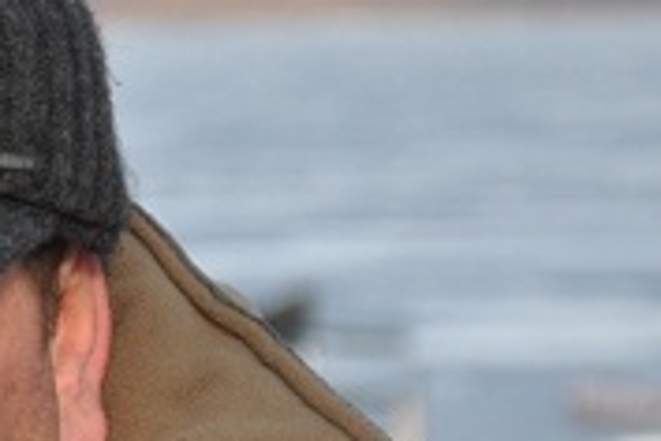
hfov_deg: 3.8
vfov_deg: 2.5
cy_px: 751
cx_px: -747
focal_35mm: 543
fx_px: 9977
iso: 400
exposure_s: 1/250
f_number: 5.3
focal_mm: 75
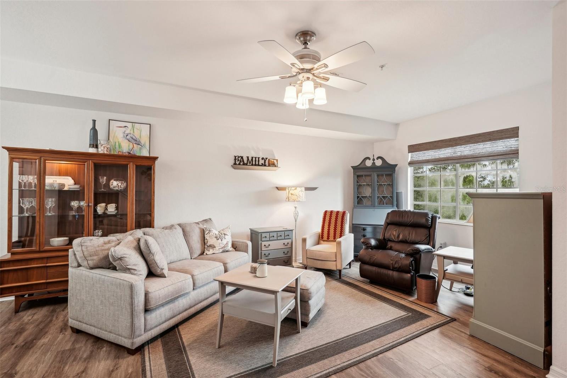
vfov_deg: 73.7
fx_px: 252
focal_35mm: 16
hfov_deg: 96.7
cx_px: 284
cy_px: 189
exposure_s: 1/15
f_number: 8
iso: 400
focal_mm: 16
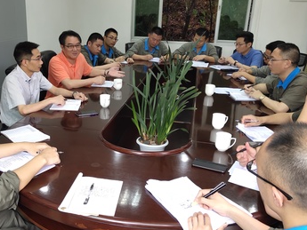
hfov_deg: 44.3
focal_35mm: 42
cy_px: 115
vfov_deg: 34.4
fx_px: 373
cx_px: 111
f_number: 1.8
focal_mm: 4.27
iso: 288
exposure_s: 1/100
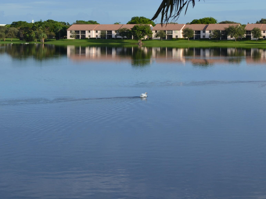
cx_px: 159
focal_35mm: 90
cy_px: 42
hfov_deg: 21.7
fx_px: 692
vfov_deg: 16.3
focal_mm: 32
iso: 100
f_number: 7.1
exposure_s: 1/200
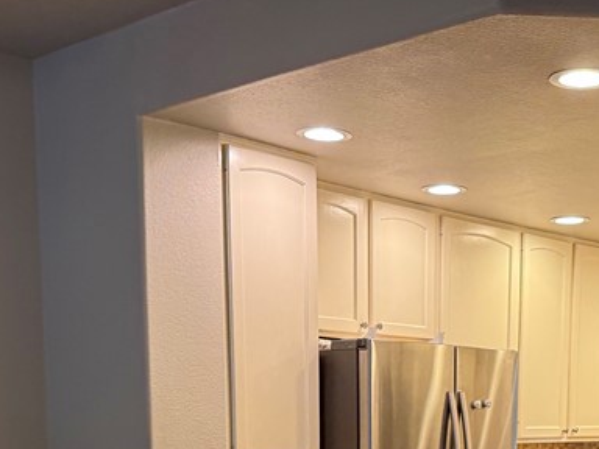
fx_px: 1107
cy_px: 563
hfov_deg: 29.8
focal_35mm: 64
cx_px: 443
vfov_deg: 21.1
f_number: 1.78
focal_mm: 6.76
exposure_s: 1/120
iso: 250
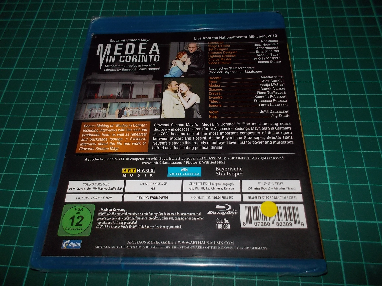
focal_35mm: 29
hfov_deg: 61.7
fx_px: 320
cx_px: 191
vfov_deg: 48.2
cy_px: 143
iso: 200
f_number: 3.3
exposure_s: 1/30
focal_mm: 4.1
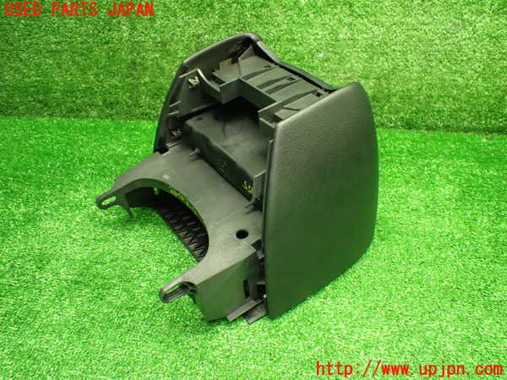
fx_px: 439
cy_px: 190
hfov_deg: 60.0
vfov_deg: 46.8
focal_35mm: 30
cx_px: 254
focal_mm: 5.4
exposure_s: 1/50
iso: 800
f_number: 2.3
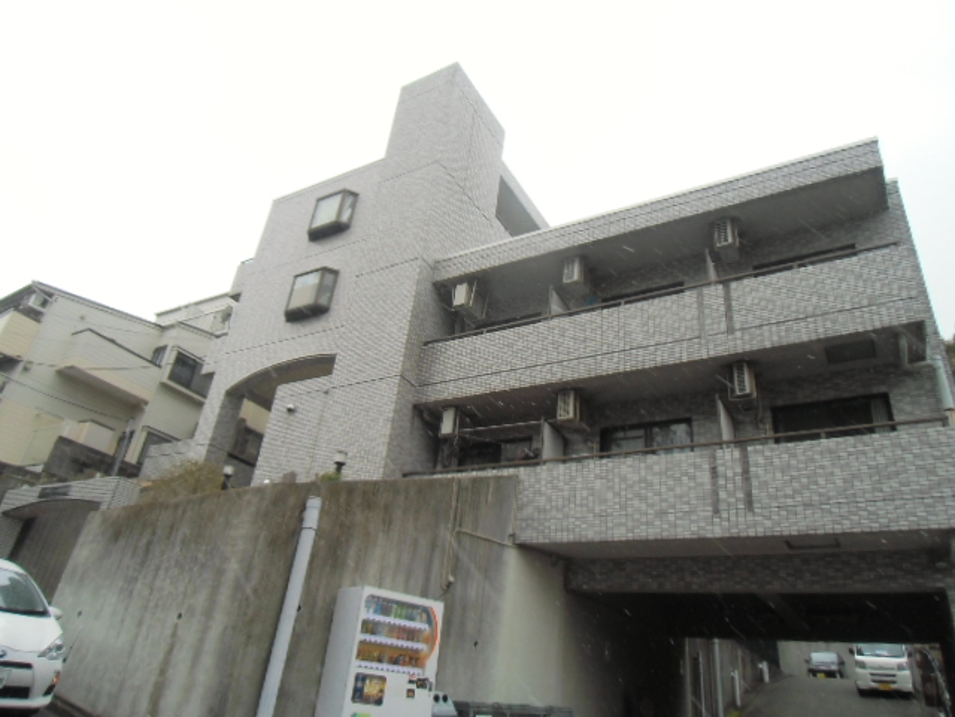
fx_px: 662
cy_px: 358
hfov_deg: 71.6
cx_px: 478
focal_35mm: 24
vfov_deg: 56.8
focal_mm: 4.24
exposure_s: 1/100
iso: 100
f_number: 3
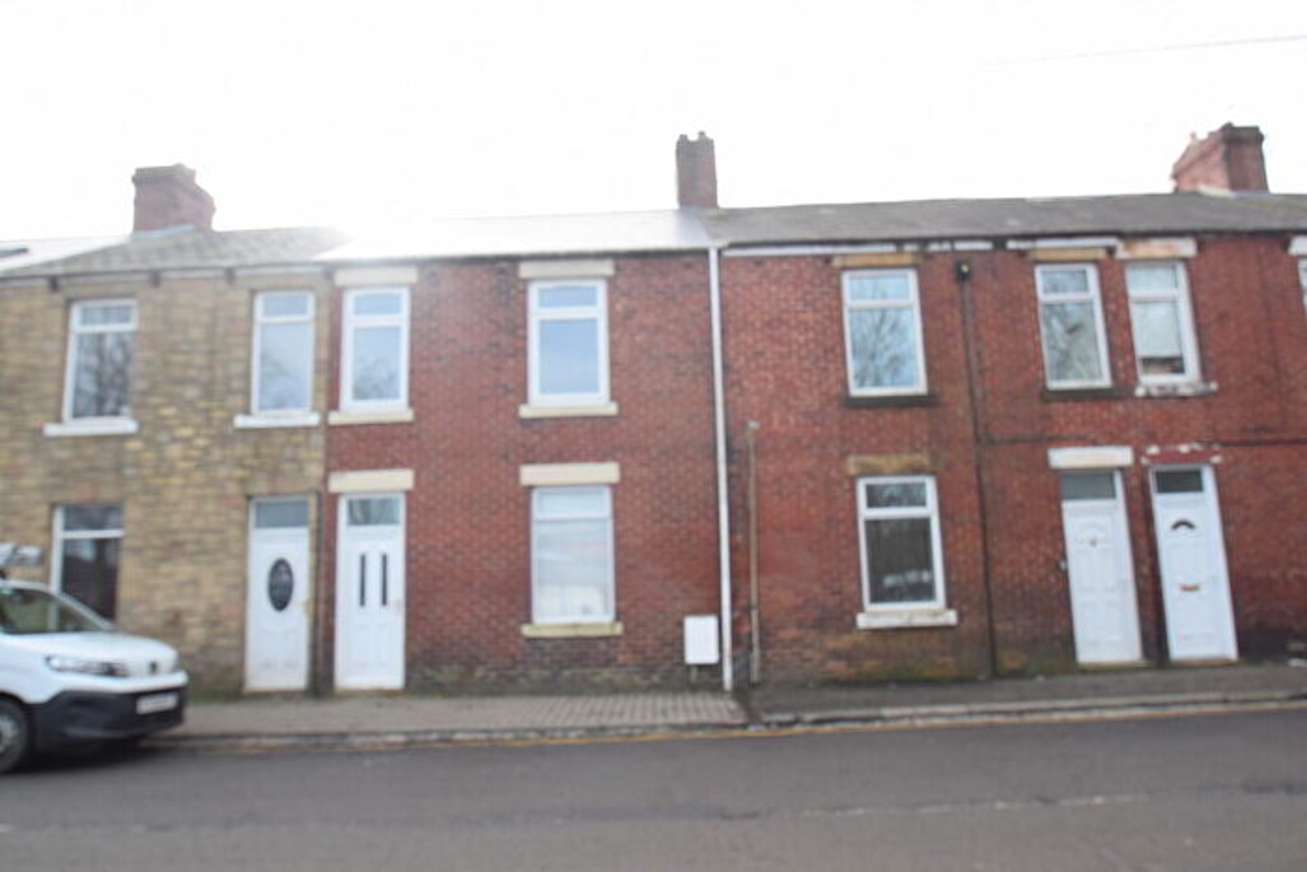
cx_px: 654
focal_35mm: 21
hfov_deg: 81.2
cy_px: 436
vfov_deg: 59.5
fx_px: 763
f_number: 8
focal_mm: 14
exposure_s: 1/250
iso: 320
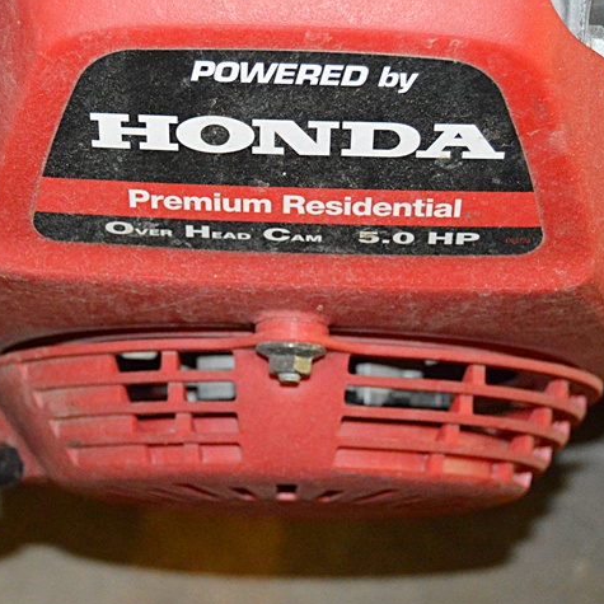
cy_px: 208
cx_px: 214
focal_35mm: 94
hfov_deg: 18.5
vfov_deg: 18.5
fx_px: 1854
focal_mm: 35
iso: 3200
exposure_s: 1/60
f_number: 4.5
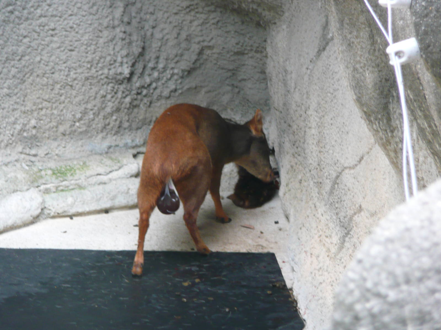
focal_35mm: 280
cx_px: 220
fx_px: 3567
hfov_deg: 7.1
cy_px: 165
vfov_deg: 5.3
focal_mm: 46
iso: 200
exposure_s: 1/30
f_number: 4.9
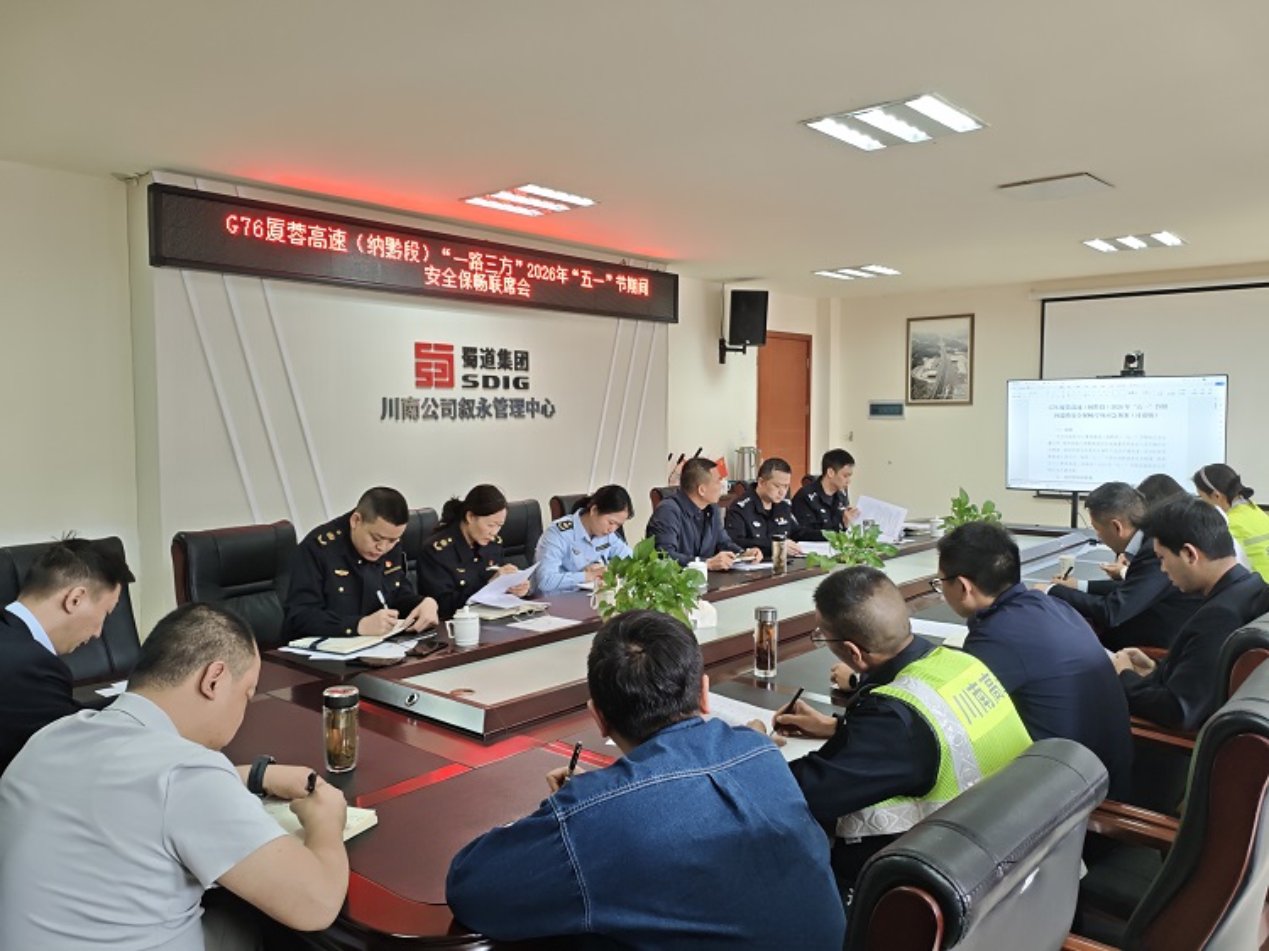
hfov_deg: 67.3
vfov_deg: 53.0
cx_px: 634
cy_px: 476
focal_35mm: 26
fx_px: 953
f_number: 1.5
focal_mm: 4.94
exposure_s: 1/120
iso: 250
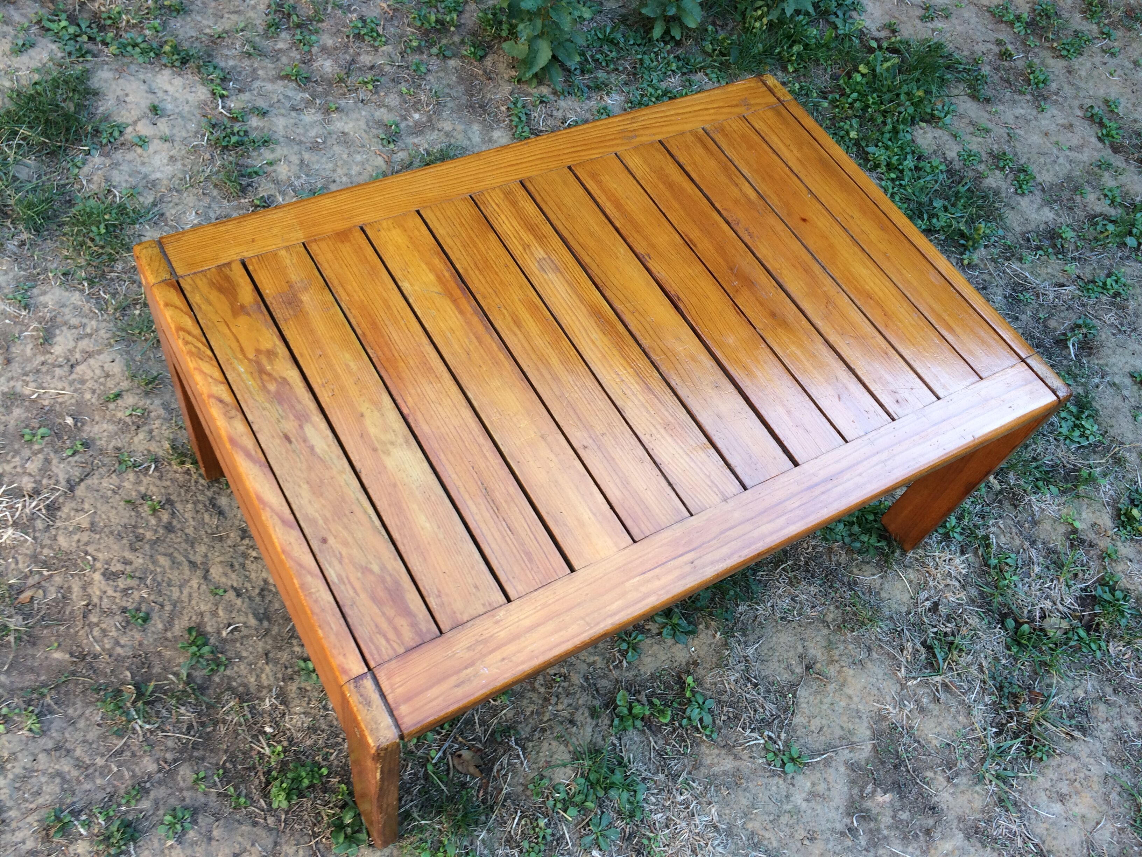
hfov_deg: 61.7
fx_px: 957
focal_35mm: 29
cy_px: 428
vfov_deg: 48.2
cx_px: 571
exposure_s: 1/110
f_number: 2.2
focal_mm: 4.15
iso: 32
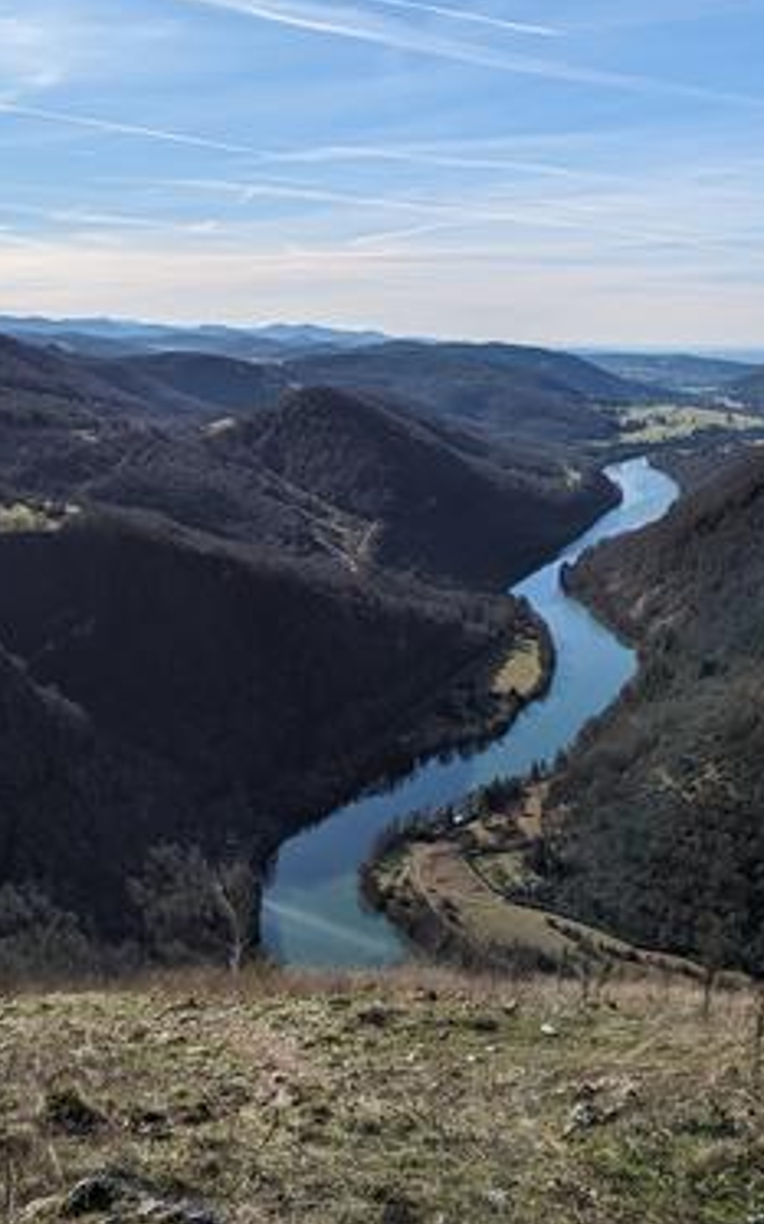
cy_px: 374
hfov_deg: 30.8
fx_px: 1366
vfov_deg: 47.2
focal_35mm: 41
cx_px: 548
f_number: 1.85
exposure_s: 1/3058
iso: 46
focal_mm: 6.81
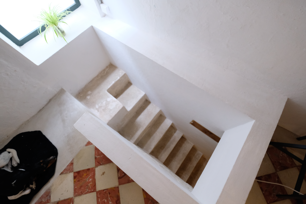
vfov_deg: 77.3
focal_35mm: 15
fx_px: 127
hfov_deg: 100.4
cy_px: 102
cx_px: 153
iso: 2500
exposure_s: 1/30
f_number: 4
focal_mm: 10
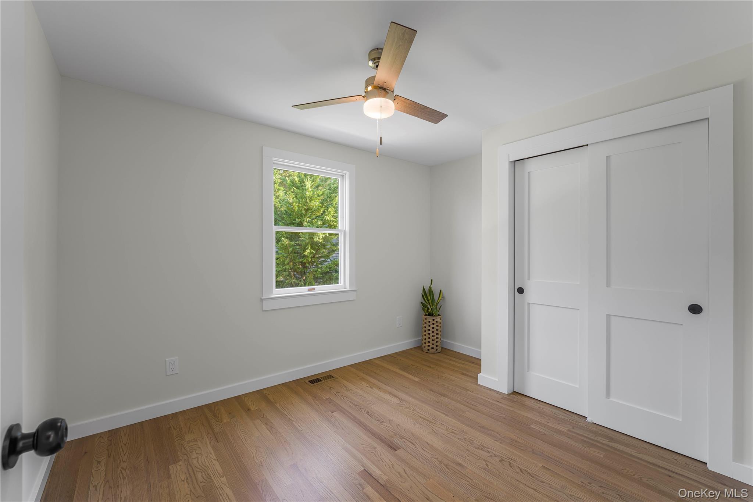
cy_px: 251
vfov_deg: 81.2
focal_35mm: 14
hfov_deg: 104.3
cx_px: 376
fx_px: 293
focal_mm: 14
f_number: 9
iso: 250
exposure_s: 1/2.5
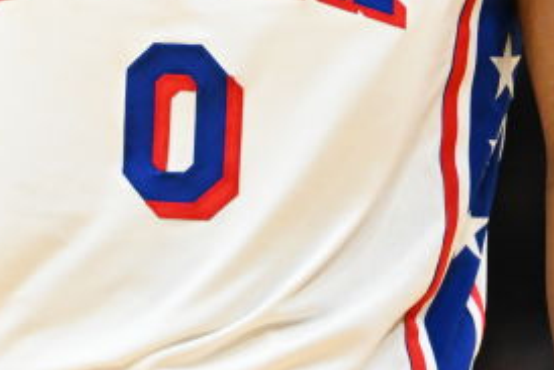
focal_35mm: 1122
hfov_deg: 1.8
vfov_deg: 1.2
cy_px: -280
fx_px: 17275
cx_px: 198
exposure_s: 1/1600
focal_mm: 300
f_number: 4
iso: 6400
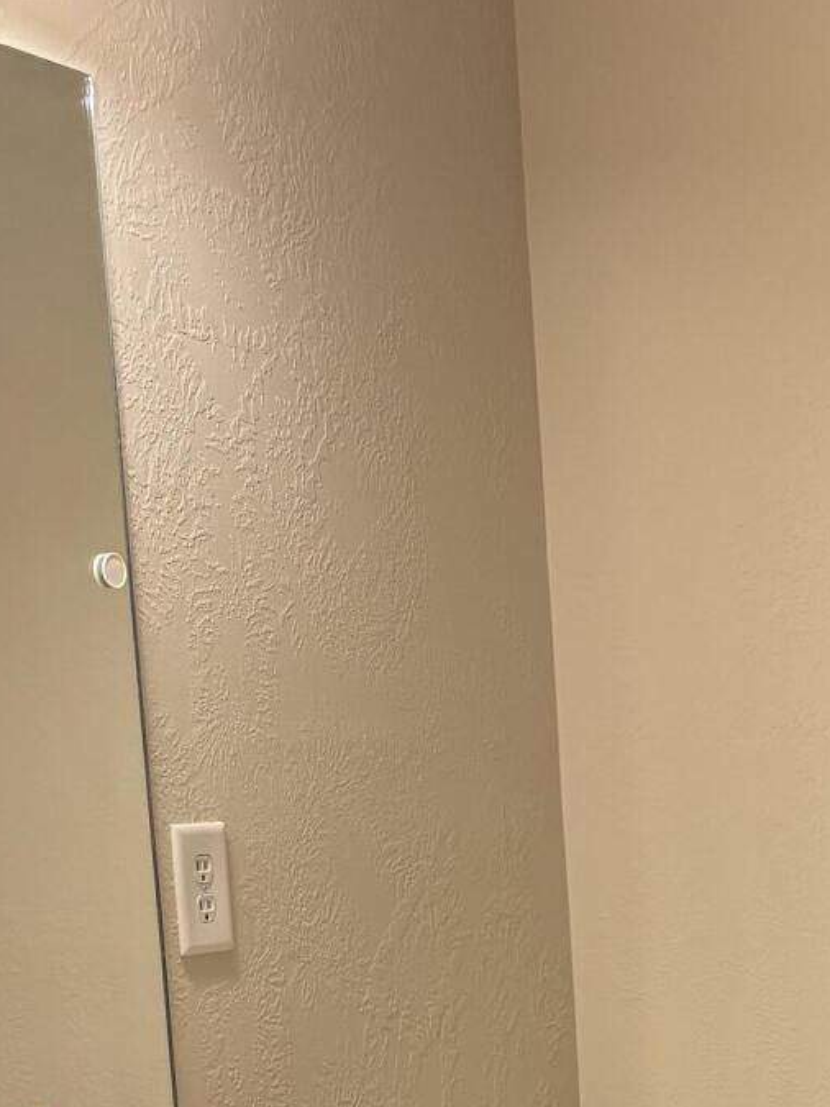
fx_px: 2462
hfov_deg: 18.9
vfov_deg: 24.2
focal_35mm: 77
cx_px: 714
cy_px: 1107
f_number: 1.6
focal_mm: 5.96
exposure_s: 1/120
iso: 125
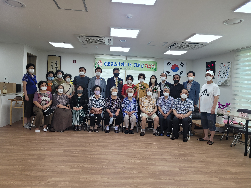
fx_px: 189
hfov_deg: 67.3
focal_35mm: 26
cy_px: 94
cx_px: 126
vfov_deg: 53.1
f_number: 1.8
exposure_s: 1/120
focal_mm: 5.4
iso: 64
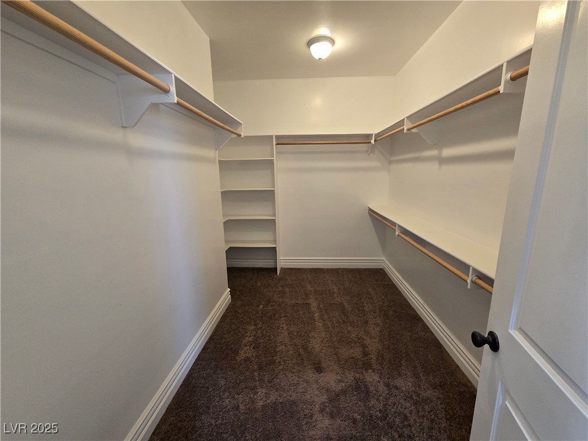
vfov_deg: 89.9
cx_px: 294
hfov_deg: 106.2
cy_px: 220
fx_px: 221
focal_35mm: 13
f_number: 2.2
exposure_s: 1/60
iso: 250
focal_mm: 2.2
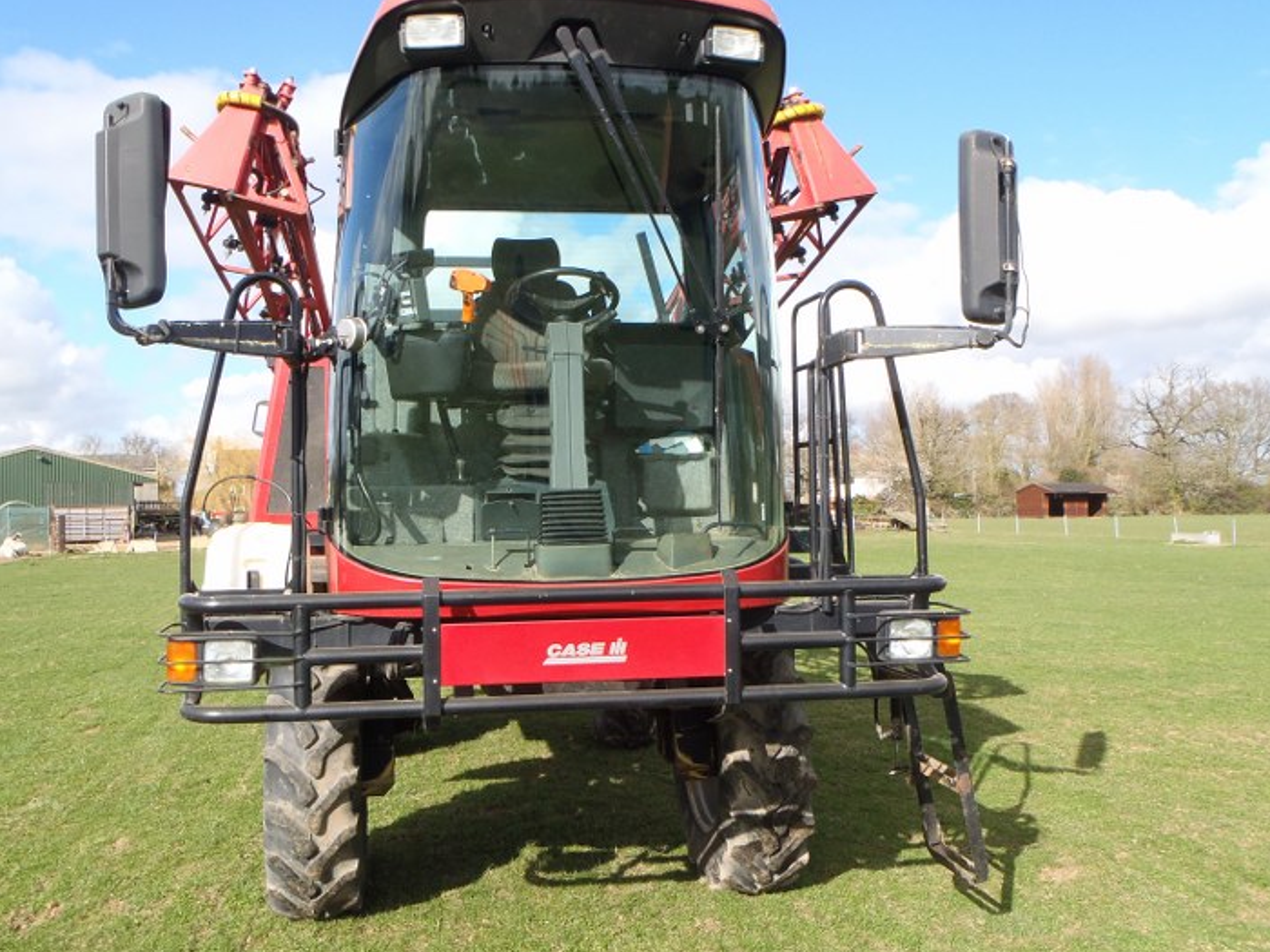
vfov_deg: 44.2
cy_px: 457
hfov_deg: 56.7
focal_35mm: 32
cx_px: 579
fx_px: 1174
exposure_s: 1/320
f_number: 4.5
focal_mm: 5
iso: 80
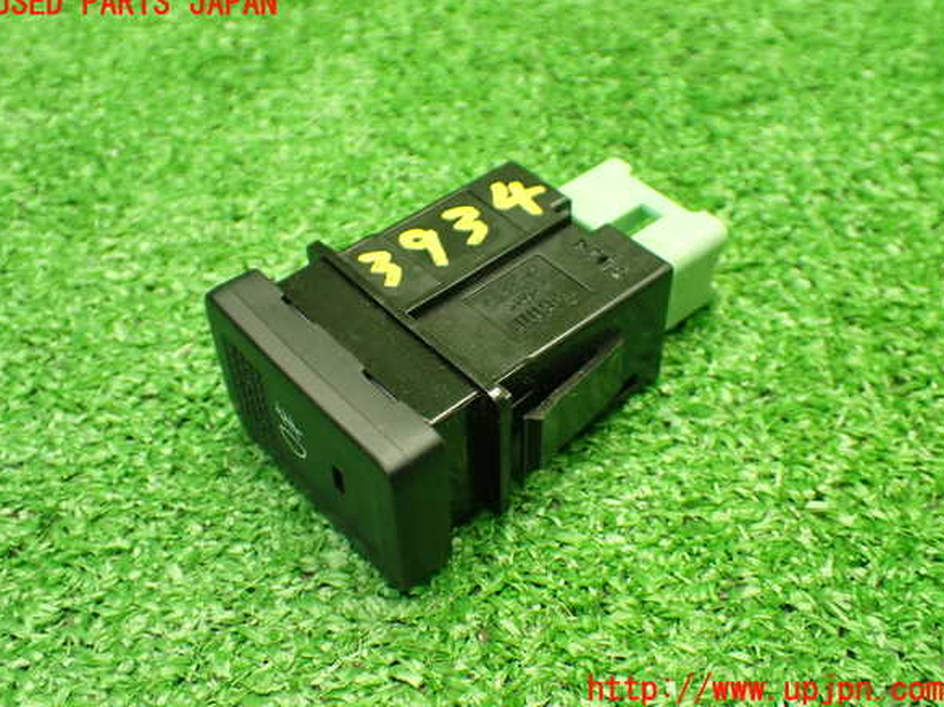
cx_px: 468
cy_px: 347
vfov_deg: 36.8
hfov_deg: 47.9
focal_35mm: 39
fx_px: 1063
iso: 800
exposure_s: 1/60
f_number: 2.7
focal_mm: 6.83
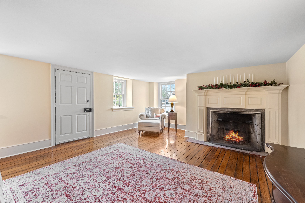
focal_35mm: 15
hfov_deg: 100.4
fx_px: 127
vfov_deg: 77.3
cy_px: 102
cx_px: 152
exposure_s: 1/2
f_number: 8
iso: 640
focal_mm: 15
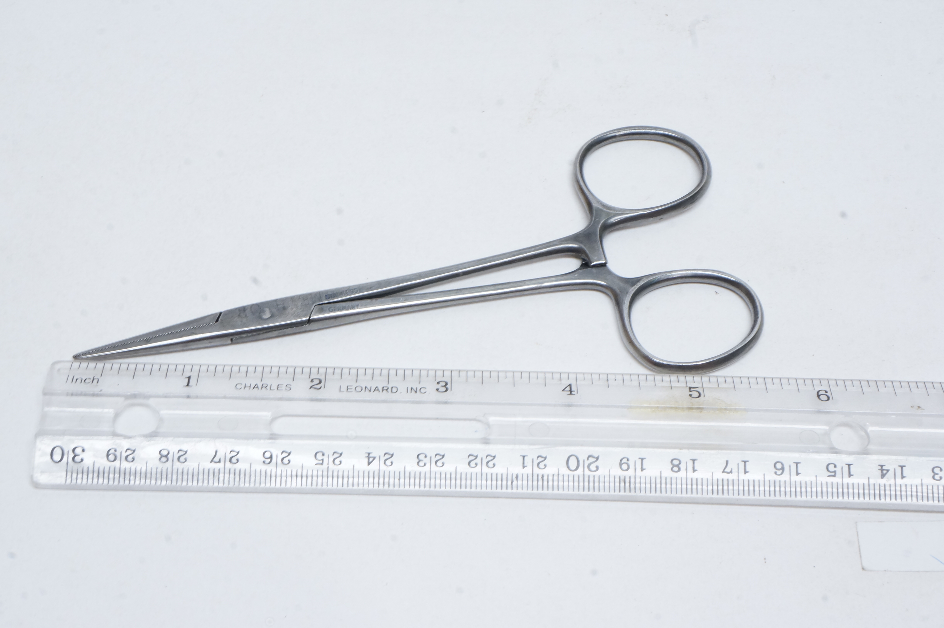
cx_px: 472
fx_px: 1768
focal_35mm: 68
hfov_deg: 29.9
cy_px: 314
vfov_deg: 20.1
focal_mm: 45
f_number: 20
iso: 800
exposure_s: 1/6
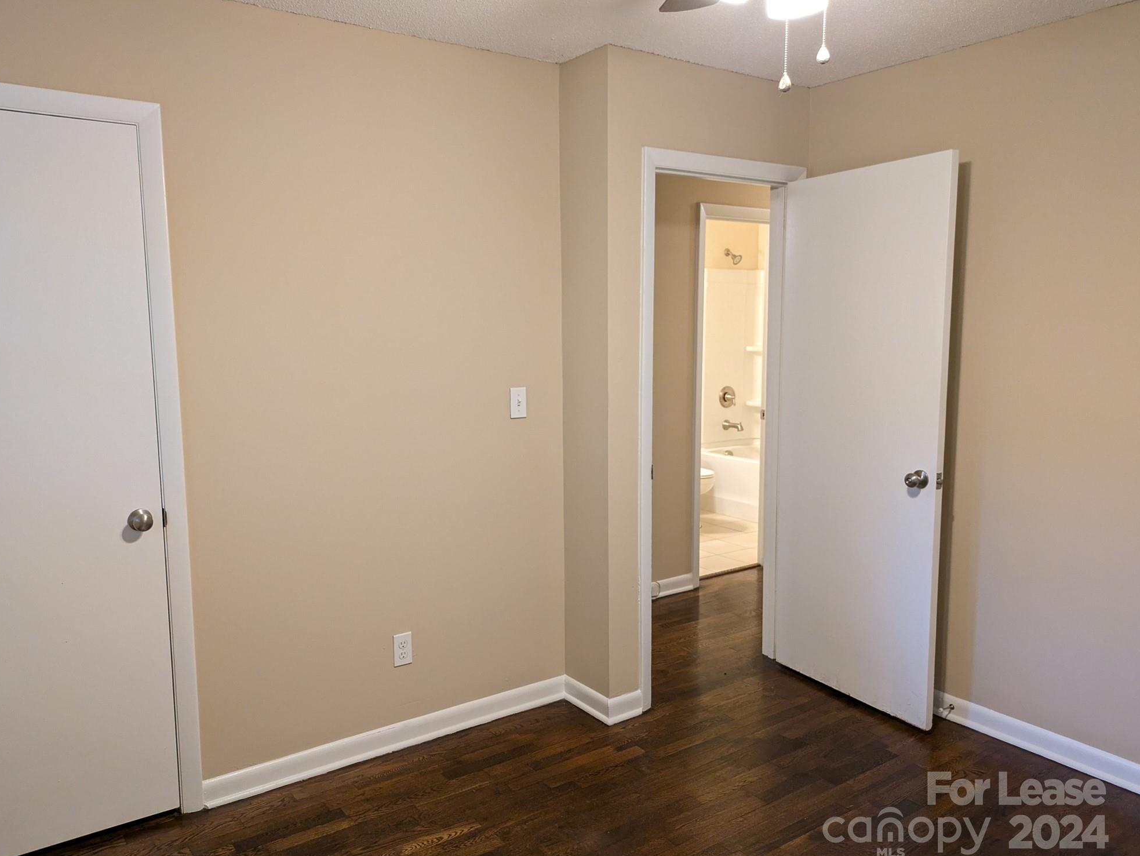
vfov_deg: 53.1
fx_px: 857
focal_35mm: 26
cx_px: 557
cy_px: 435
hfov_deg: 67.3
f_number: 1.89
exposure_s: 1/60
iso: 315
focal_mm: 5.43
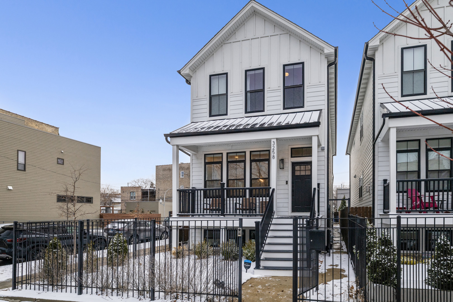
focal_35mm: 18
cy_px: 151
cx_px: 226
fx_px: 226
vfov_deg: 67.4
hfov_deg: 90.0
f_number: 8
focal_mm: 18
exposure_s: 1/250
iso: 400
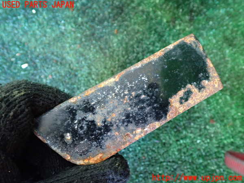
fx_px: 211
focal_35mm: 30
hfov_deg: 60.0
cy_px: 92
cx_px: 122
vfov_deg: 46.8
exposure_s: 1/30
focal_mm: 5.4
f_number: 2.3
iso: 500
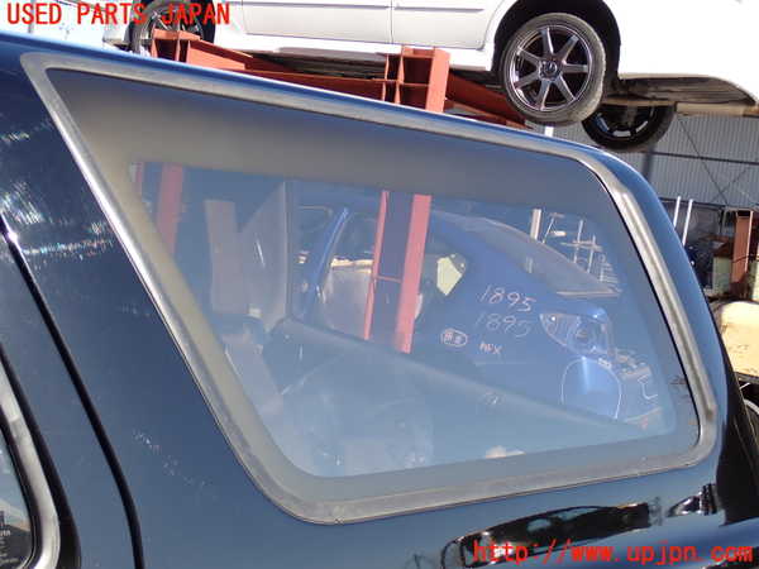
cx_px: 380
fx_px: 1096
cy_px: 284
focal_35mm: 50
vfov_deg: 29.1
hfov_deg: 38.2
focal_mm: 9.01
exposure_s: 1/250
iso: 100
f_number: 4.5
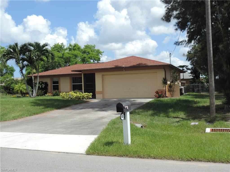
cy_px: 86
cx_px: 115
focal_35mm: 40
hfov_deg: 46.8
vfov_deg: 36.0
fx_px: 266
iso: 80
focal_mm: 7.1
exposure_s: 1/800
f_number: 3.3
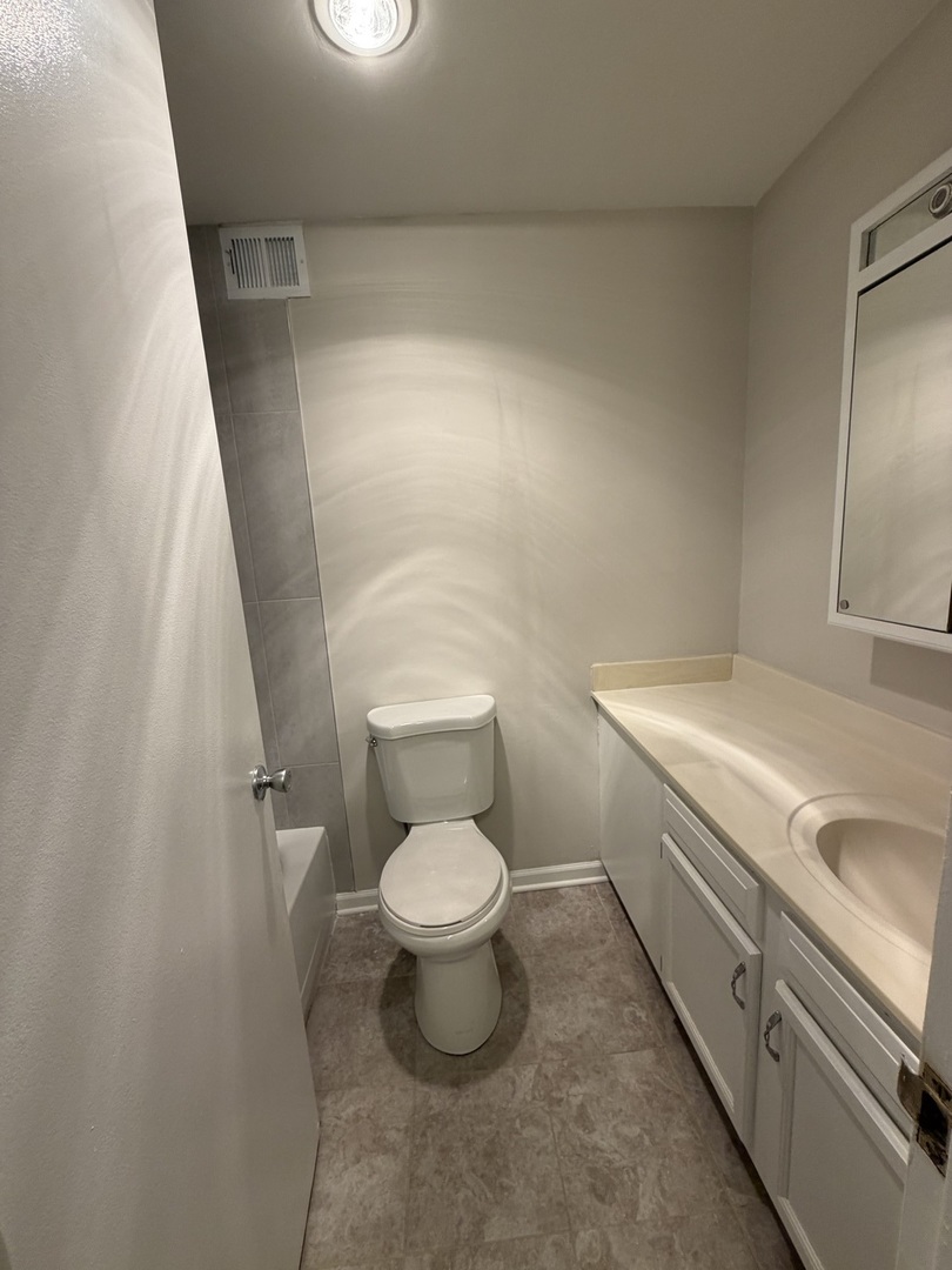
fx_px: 513
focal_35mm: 14
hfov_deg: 85.7
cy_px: 635
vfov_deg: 102.1
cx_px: 476
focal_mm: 2.22
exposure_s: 1/60
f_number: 2.2
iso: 160
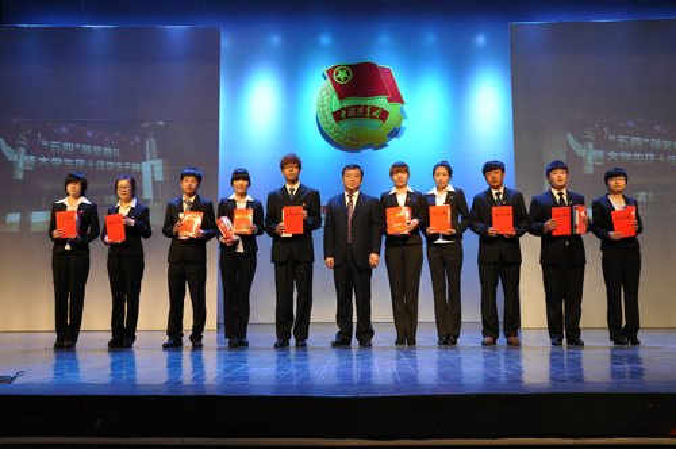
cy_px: 224
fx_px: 675
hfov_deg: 53.2
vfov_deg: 36.8
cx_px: 338
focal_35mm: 36
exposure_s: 1/30
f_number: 5.6
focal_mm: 24
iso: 280
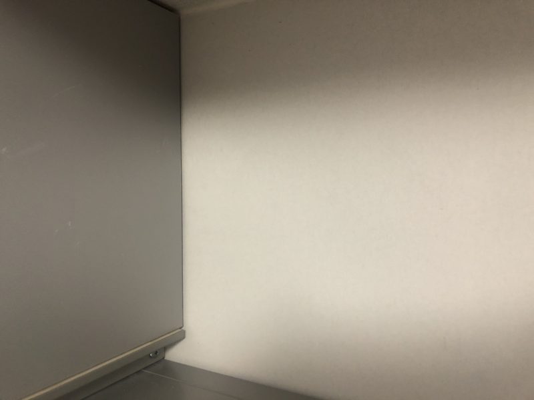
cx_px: 267
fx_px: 432
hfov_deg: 63.4
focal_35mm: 28
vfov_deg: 49.7
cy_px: 200
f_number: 1.8
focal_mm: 3.99
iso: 100
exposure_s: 1/15
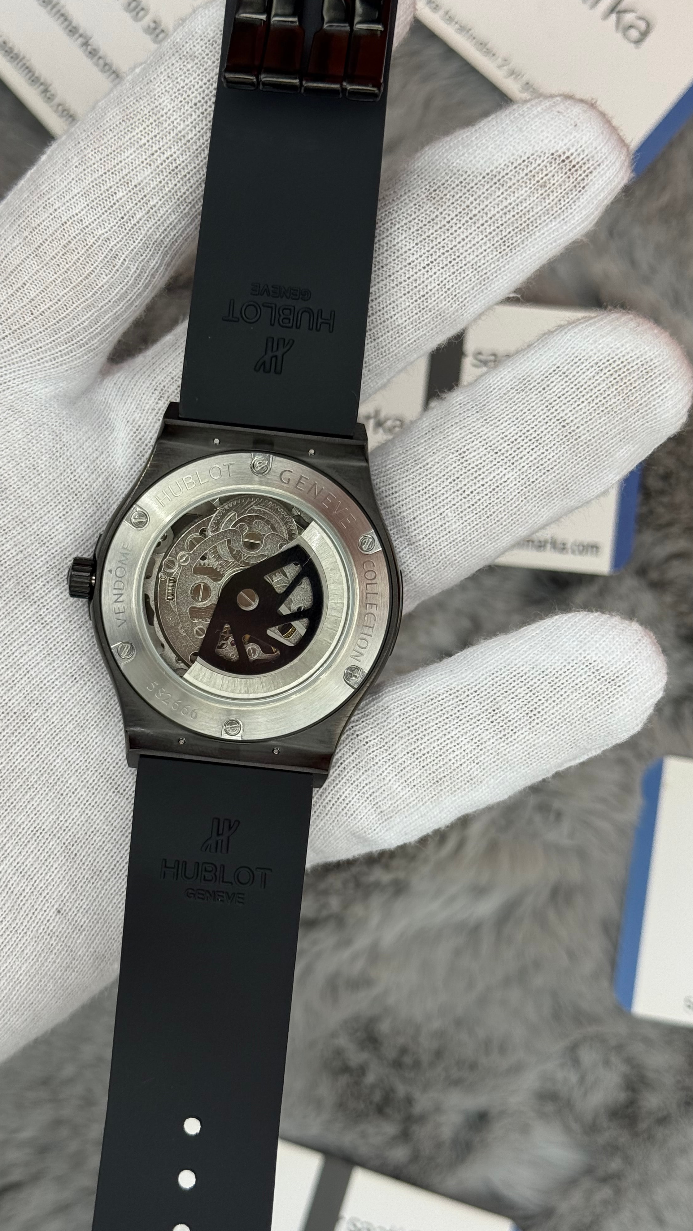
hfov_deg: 22.6
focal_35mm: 53
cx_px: 268
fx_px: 1731
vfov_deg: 39.2
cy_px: 616
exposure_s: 1/906
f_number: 1.78
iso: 64
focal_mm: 6.76
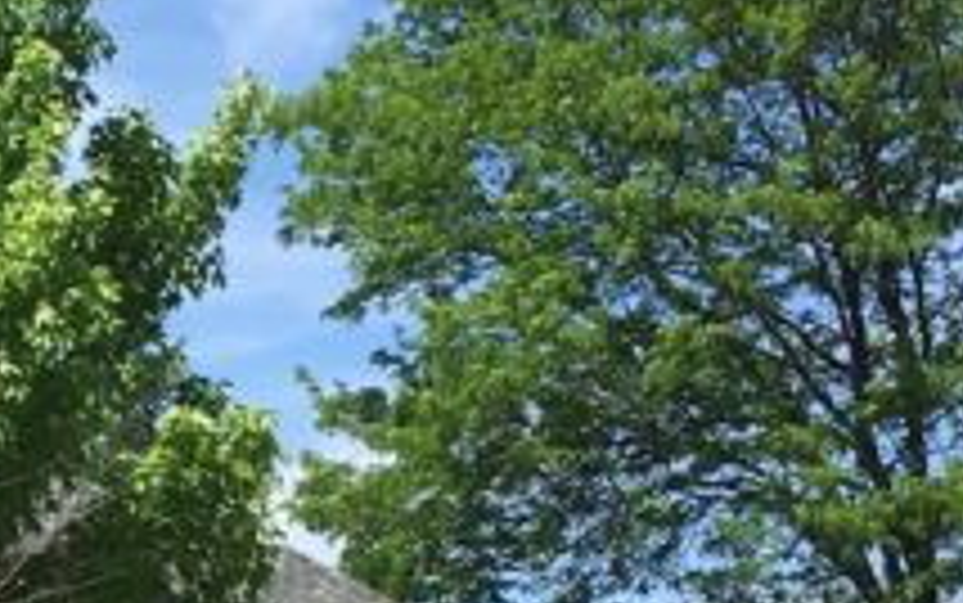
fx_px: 3860
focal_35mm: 147
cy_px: 558
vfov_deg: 8.9
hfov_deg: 13.1
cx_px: -688
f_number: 2.2
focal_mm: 4.15
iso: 25
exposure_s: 1/1350
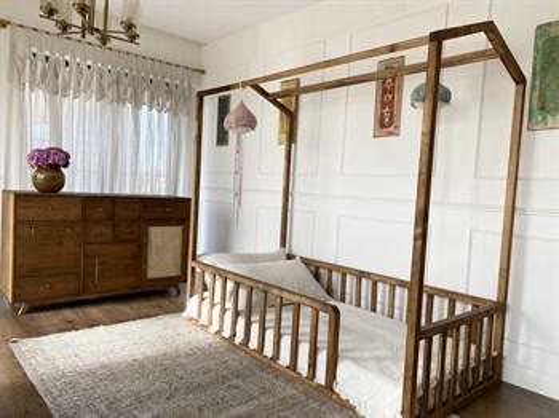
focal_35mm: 26
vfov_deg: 53.0
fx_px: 420
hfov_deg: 67.3
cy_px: 209
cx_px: 280
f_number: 1.8
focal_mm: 4.25
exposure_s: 1/122
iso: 32
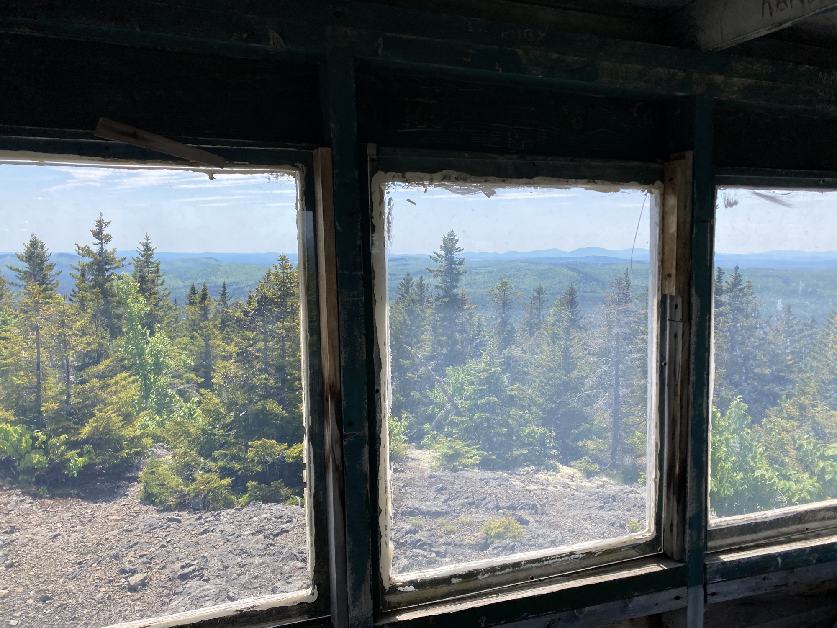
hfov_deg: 63.4
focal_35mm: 28
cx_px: 418
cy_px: 314
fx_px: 677
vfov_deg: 49.7
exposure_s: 1/1200
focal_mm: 3.99
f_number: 1.8
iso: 20
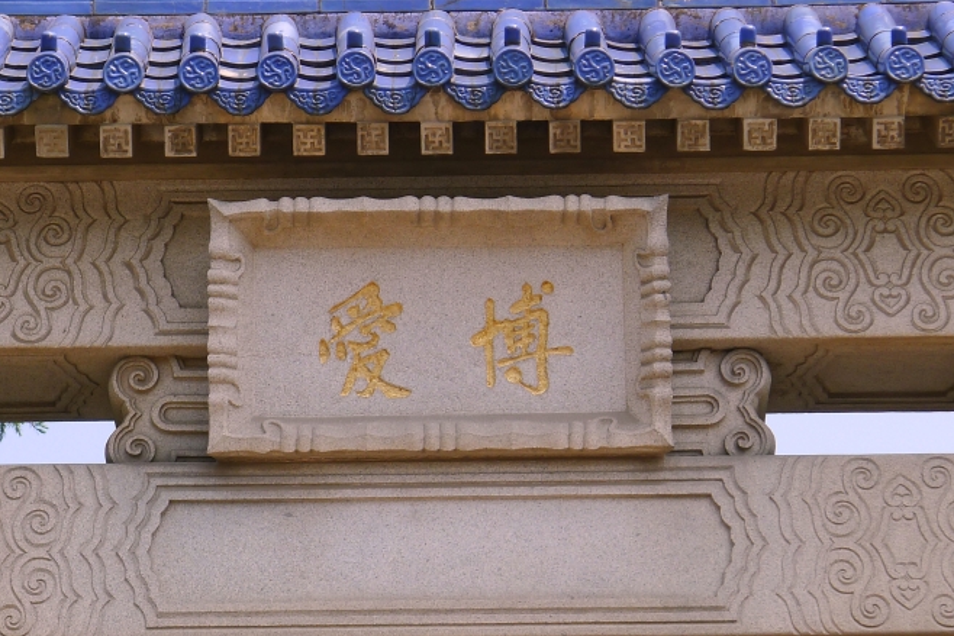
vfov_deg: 9.4
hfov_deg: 14.1
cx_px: 481
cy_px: 356
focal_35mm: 146
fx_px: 3870
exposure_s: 1/400
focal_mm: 19.2
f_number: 4
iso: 80
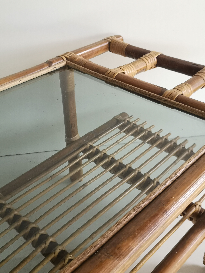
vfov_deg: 47.9
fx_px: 308
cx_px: 102
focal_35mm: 39
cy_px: 136
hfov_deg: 36.8
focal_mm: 3.95
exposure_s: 1/100
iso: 64
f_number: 1.8
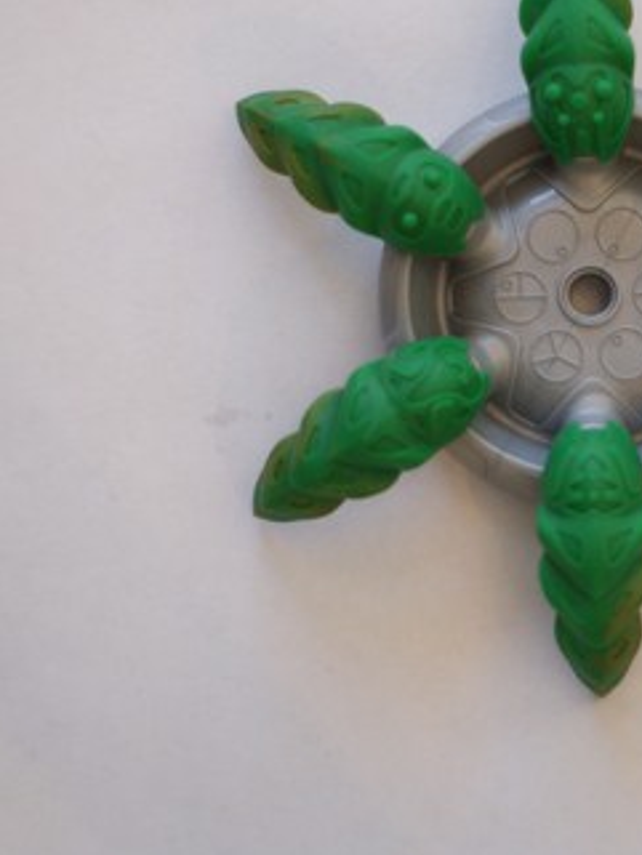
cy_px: 309
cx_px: 594
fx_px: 3559
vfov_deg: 13.7
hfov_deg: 10.2
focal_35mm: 144
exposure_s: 1/80
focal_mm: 50
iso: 125
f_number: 2
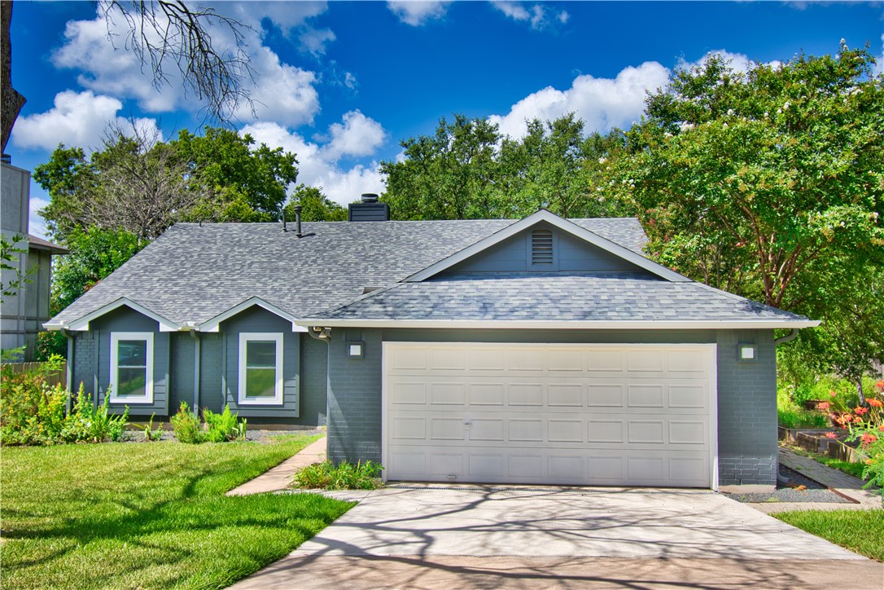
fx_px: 737
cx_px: 442
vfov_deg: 43.6
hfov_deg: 61.9
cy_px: 295
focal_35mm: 30
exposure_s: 1/640
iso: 125
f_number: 6.3
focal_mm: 20
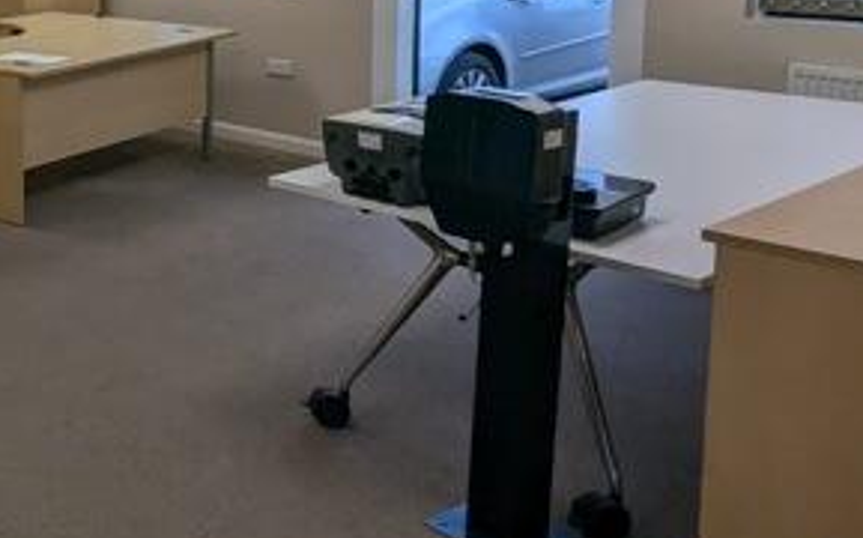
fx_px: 1104
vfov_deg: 25.9
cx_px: -293
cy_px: -3
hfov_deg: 31.5
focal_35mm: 47
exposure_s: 1/302
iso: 63
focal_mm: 2.35
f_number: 2.2
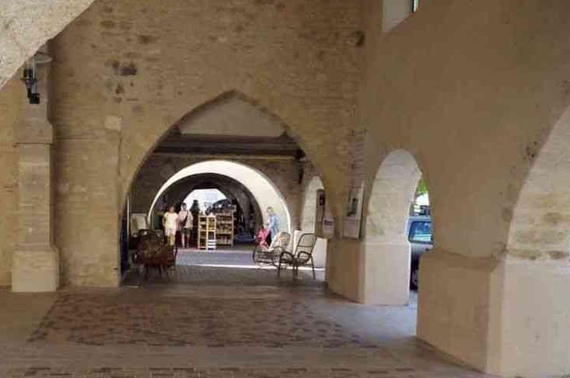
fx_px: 632
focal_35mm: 40
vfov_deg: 33.1
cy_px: 232
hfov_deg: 48.2
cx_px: 226
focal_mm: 20
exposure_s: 1/800
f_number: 9
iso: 3200
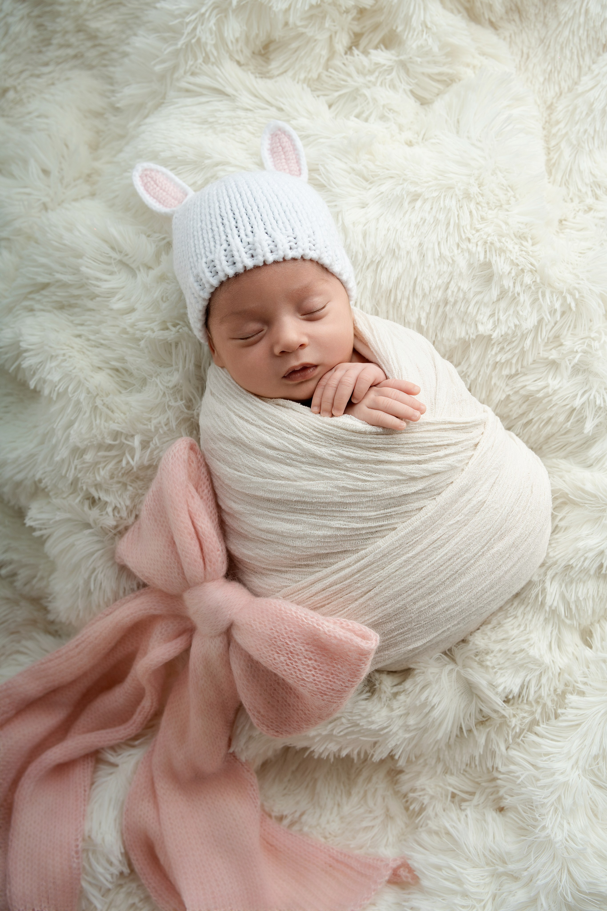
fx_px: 1290
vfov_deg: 38.9
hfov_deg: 26.5
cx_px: 304
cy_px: 456
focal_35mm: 51
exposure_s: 1/200
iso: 100
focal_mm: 51
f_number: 6.3
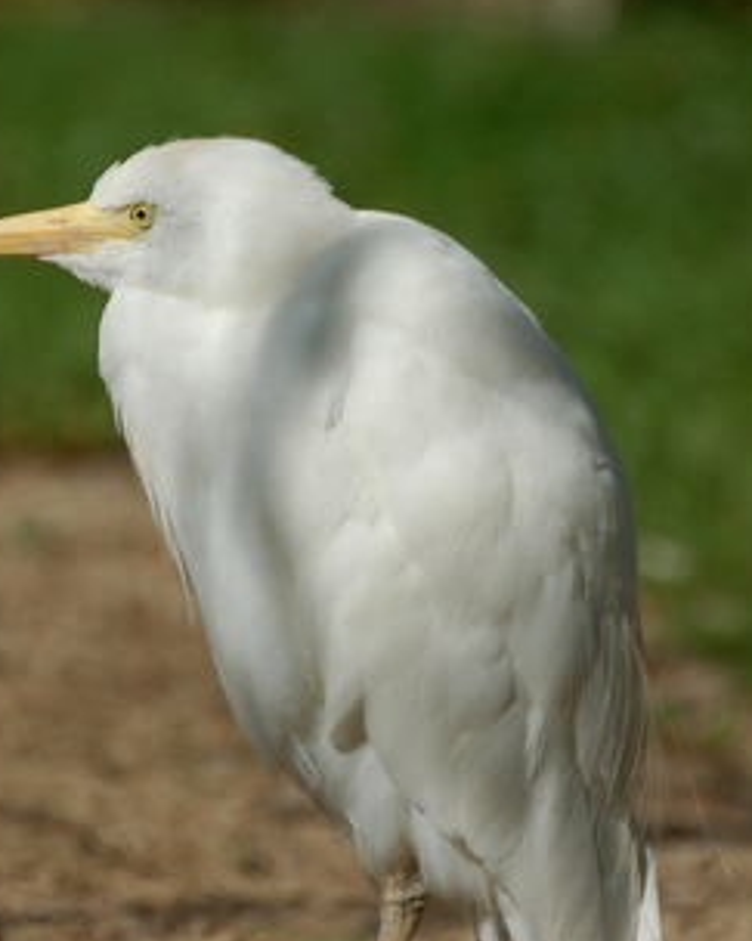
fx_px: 25496
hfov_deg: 1.7
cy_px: 536
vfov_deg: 2.1
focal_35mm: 916
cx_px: 371
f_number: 6.3
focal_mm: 360
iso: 200
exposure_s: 1/1000
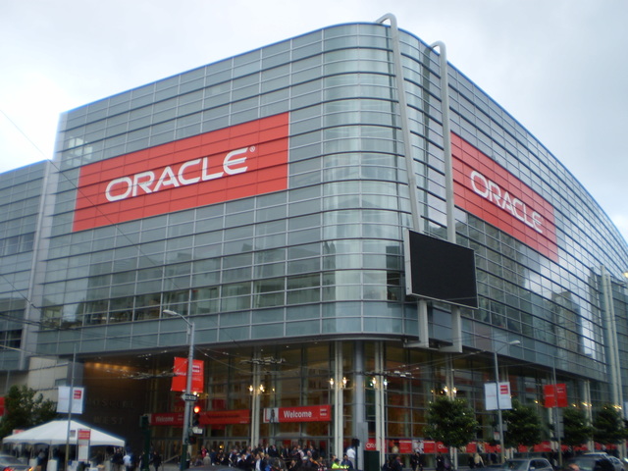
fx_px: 653
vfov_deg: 39.7
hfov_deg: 51.4
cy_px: 236
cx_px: 314
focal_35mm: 36
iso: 64
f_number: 3.1
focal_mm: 6.3
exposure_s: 1/60
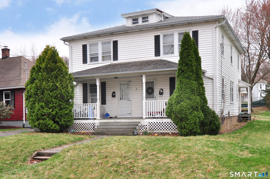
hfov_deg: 62.0
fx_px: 225
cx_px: 135
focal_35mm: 30
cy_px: 90
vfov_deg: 43.5
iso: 640
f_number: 6.3
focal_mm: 20
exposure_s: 1/160
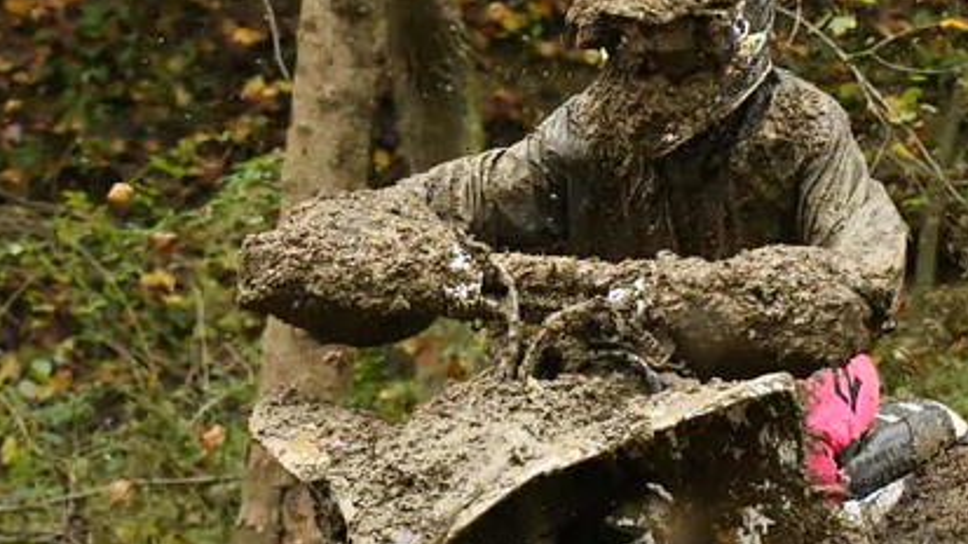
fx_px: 9038
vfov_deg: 3.4
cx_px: 653
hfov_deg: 6.1
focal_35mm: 352
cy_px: 378
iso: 5000
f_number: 5.6
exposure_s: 1/1250
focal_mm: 95
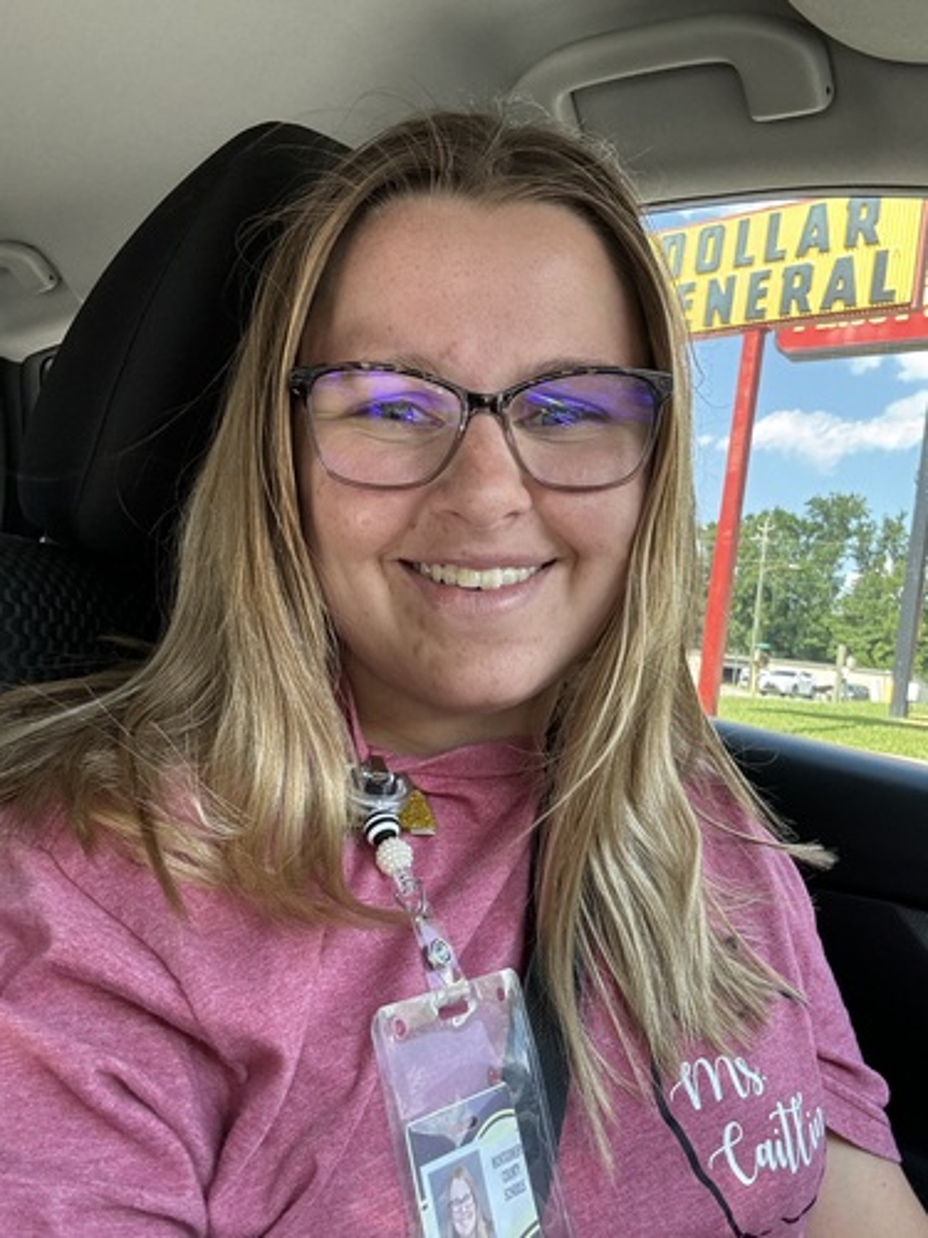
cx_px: 464
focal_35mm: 30
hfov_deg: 46.8
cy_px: 619
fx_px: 1072
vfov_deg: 60.0
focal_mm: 2.69
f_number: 1.9
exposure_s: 1/121
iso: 64
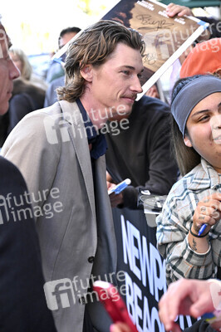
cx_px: 110
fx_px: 858
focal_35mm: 93
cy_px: 166
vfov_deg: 21.9
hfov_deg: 14.7
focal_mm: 93
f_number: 5.6
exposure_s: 1/320
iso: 2000
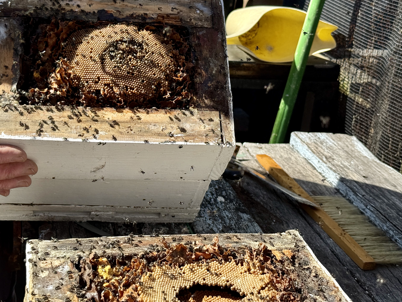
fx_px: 732
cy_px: 150
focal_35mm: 63
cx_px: 145
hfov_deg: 30.6
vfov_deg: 23.3
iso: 100
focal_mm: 6.76
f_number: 1.78
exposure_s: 1/4587
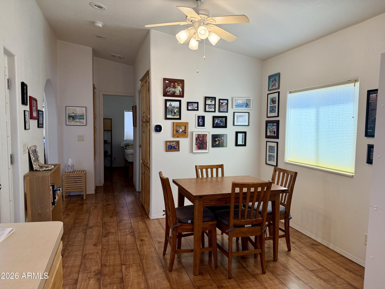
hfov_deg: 71.6
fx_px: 267
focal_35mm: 24
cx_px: 192
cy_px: 144
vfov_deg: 56.8
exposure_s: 1/160
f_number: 1.78
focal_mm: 6.76
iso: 200
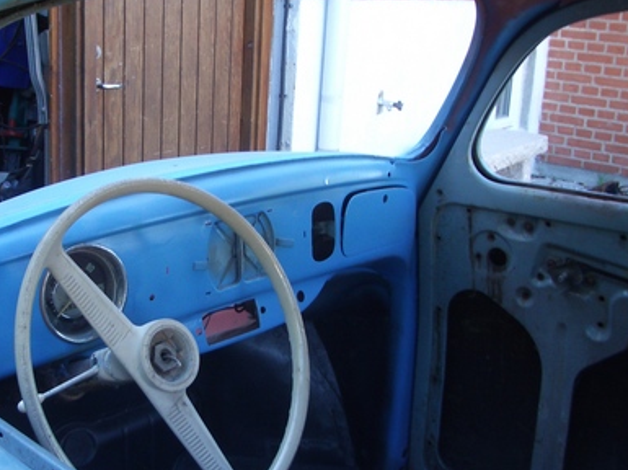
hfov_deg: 37.7
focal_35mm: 50
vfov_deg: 29.0
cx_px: 194
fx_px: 906
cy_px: 268
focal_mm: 5.8
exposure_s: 1/60
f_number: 2.6
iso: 100
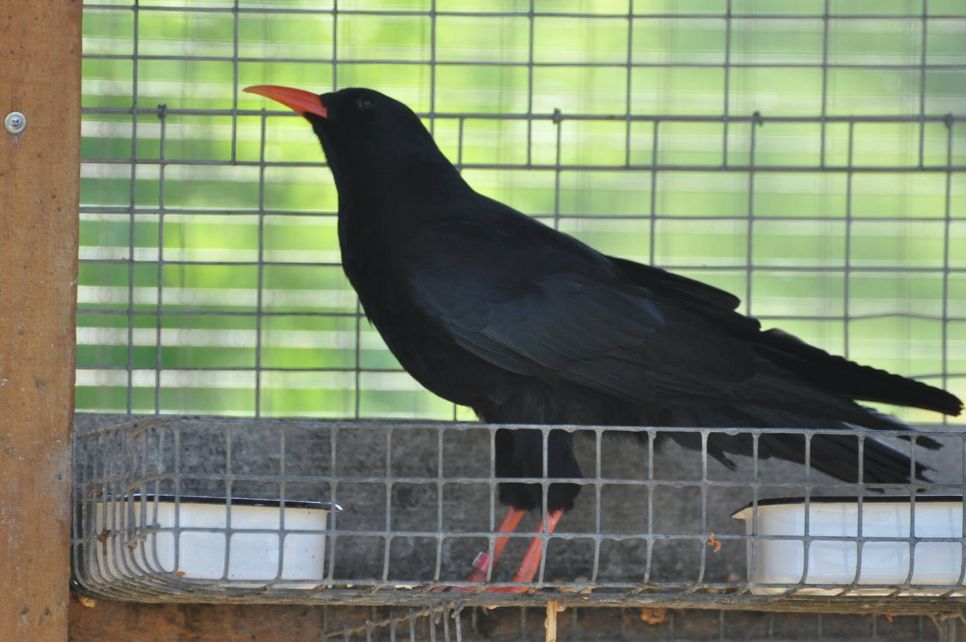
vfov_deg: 4.0
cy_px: 321
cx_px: 483
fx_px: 9247
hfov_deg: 6.0
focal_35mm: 345
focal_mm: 230
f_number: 5.3
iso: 1000
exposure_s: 1/500
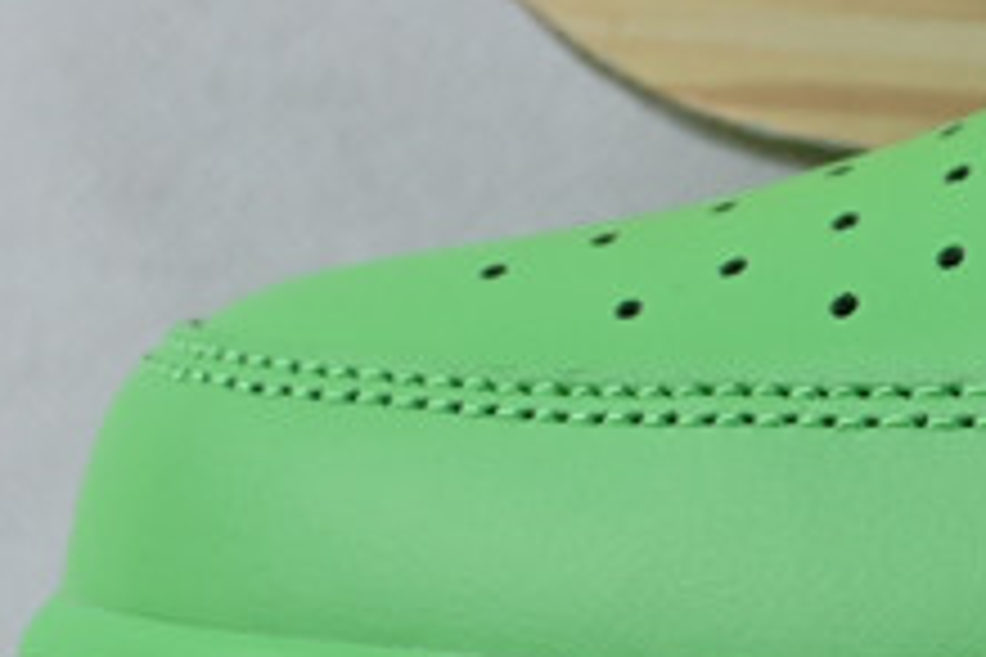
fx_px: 7315
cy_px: 248
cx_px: 2193
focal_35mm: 267
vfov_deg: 5.1
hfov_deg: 7.3
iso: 100
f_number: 5
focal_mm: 32.5
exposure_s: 1/80
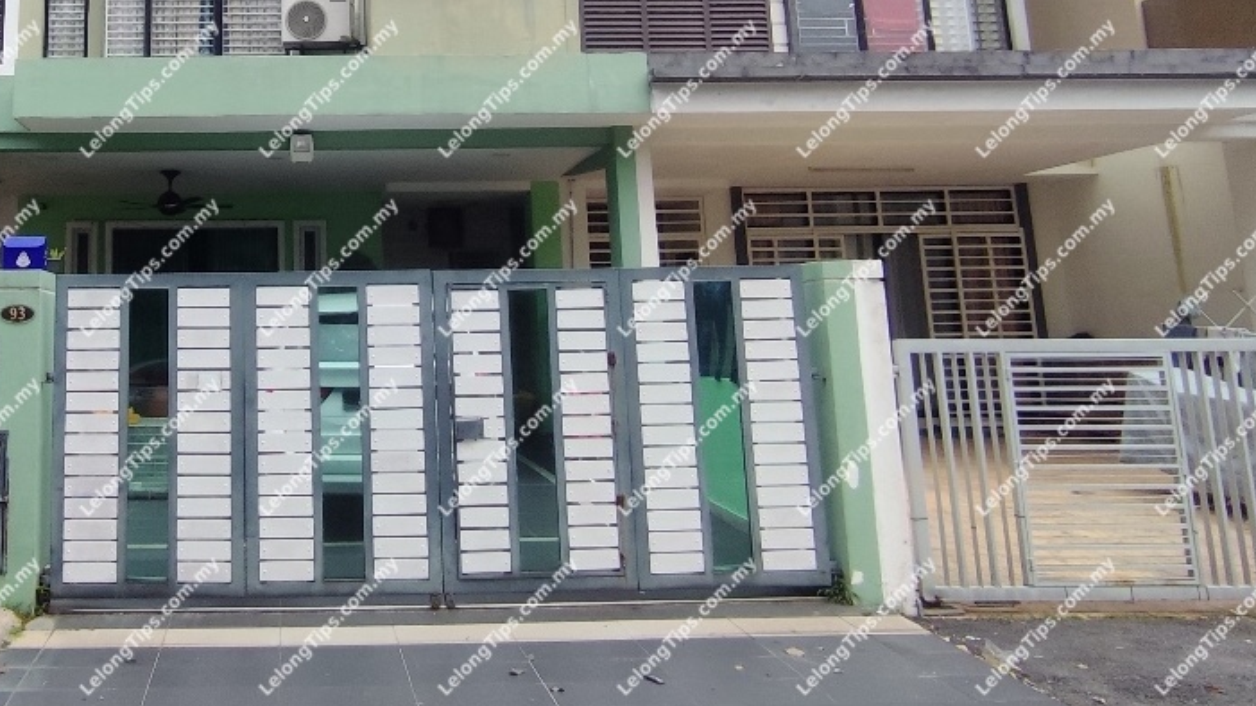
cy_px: 39
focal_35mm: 28
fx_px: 932
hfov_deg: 64.8
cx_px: 351
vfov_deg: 38.0
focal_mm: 1.65
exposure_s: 1/2214
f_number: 2.2
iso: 50
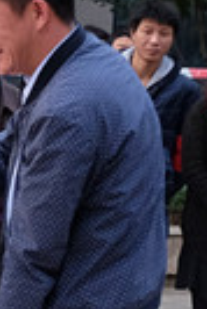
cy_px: 352
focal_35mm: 228
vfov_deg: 8.9
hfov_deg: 5.5
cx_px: -526
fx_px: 1961
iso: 1600
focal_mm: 25.4
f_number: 5
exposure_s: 1/320
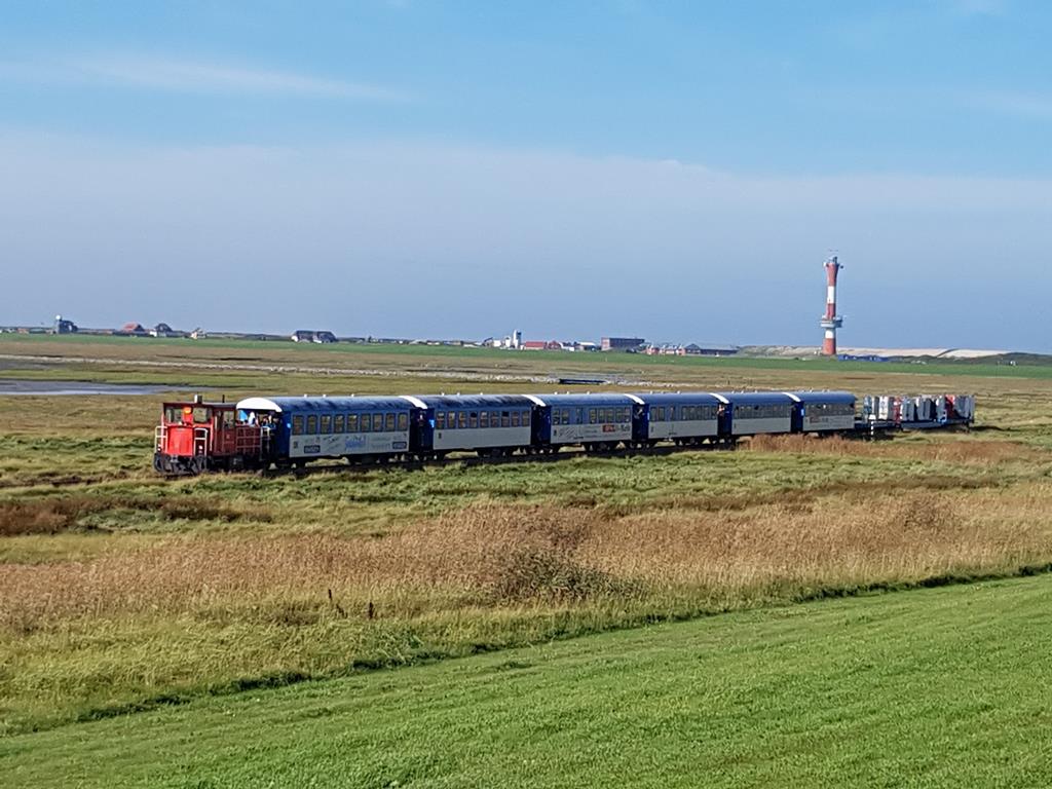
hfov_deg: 67.3
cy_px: 394
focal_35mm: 26
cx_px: 526
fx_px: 790
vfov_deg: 53.1
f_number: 1.7
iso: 50
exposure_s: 1/2792
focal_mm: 4.2
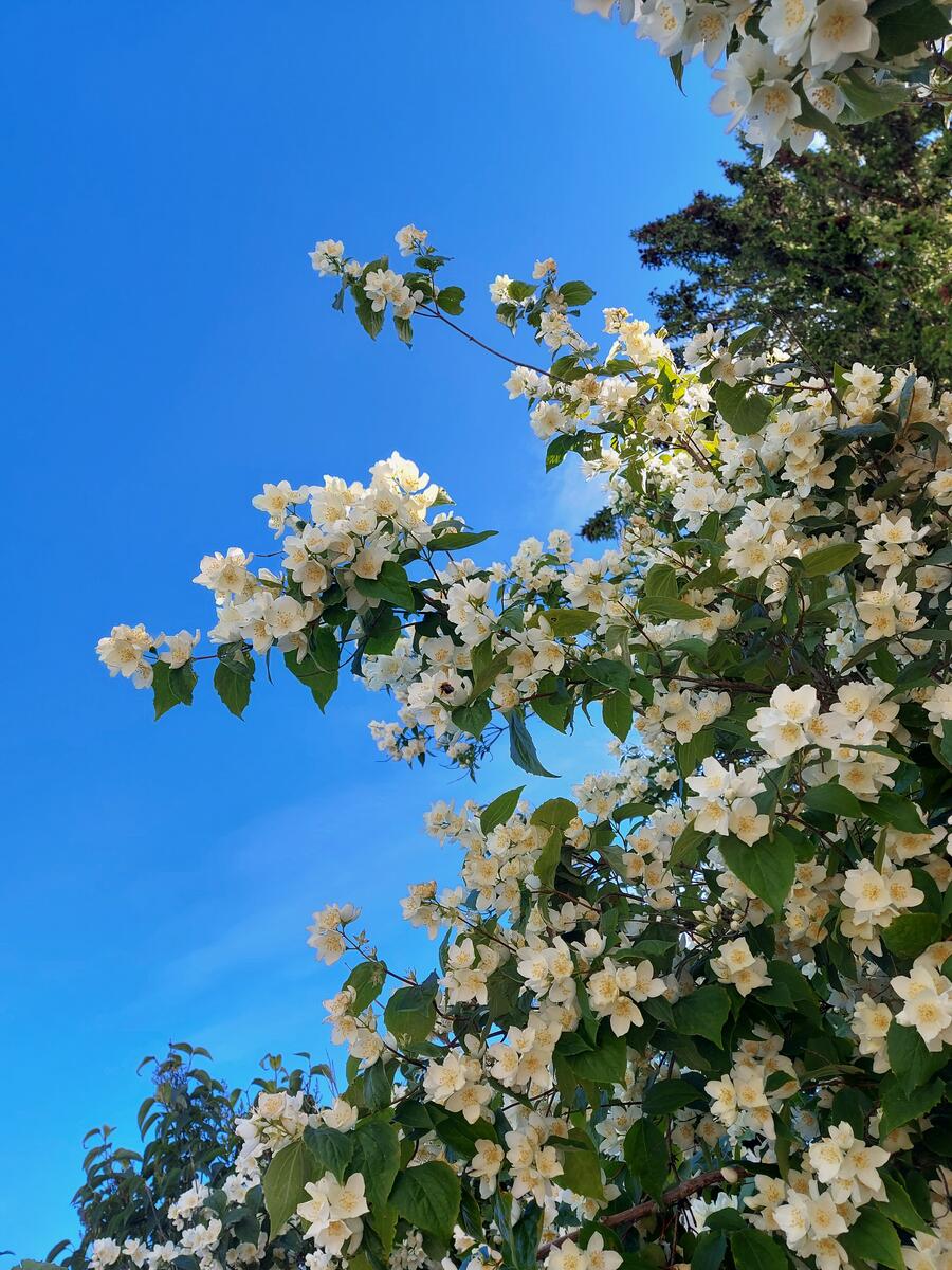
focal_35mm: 24
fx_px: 880
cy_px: 635
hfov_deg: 56.8
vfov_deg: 71.6
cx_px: 476
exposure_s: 1/293
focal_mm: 5.23
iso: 32
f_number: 1.8
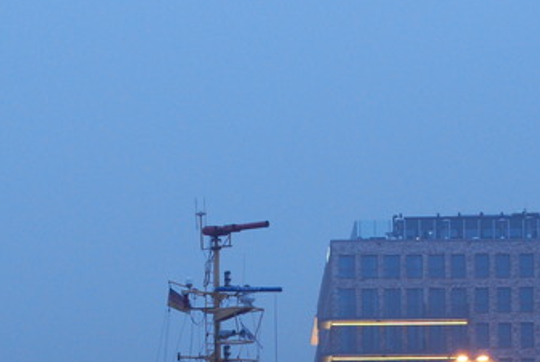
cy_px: 437
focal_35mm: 170
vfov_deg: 8.0
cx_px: 313
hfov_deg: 12.1
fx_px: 2554
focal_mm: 32
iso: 400
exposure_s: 1/5
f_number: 5
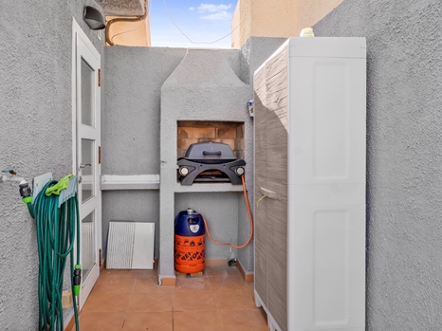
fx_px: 294
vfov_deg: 58.8
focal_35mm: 23
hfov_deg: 73.9
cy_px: 166
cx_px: 209
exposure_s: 1/60
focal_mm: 14
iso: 125
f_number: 9
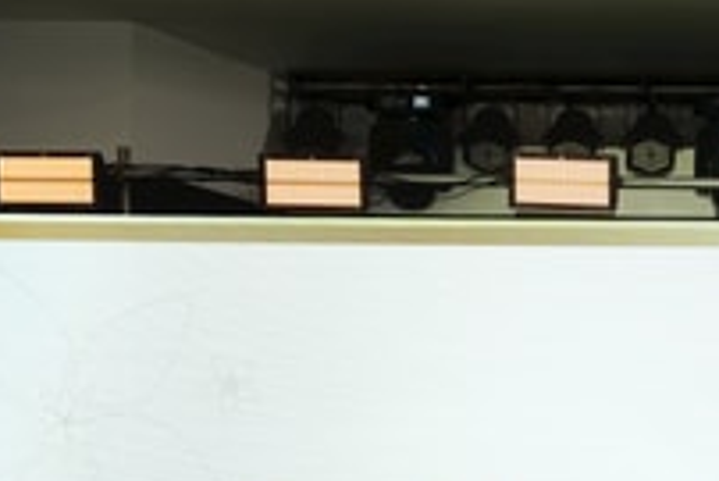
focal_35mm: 149
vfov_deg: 9.1
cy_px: 602
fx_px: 2986
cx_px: 858
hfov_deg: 13.4
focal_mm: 55.9
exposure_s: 1/160
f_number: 4
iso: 640
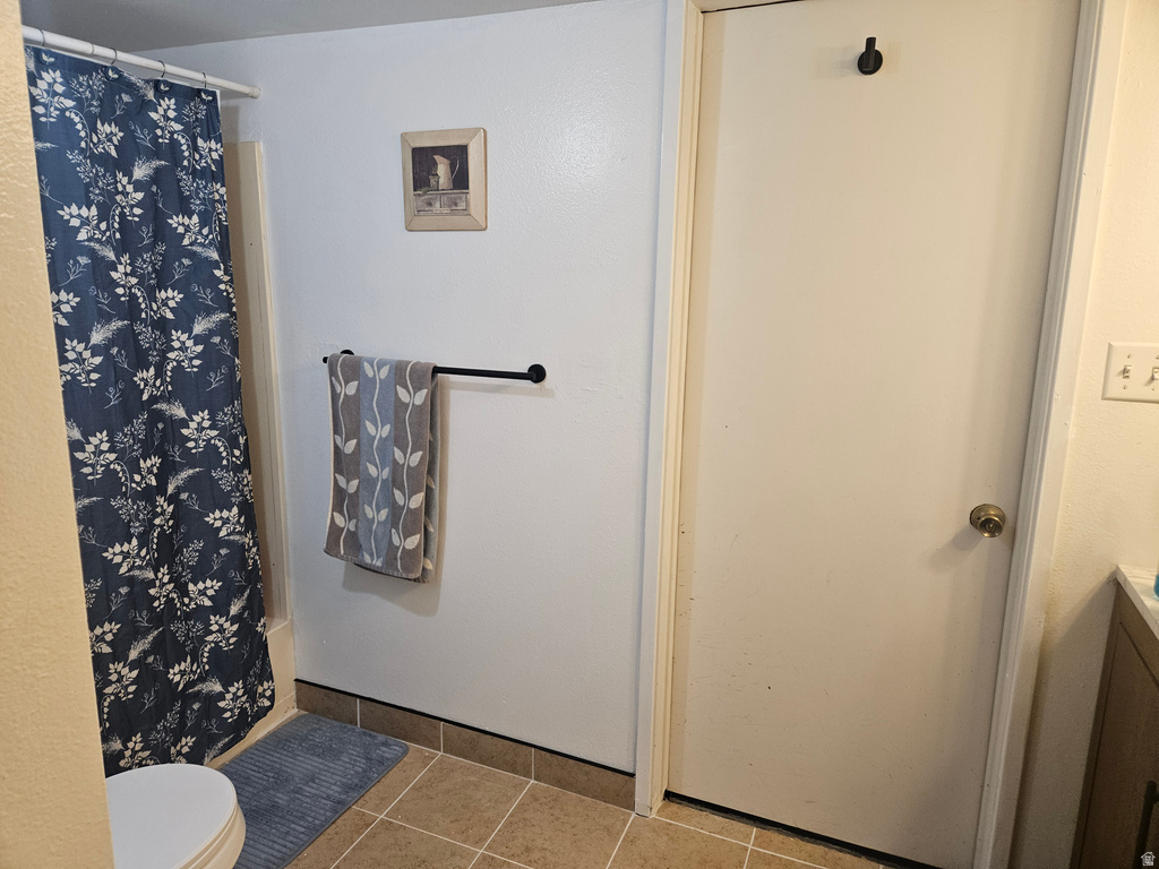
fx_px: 770
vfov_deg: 58.9
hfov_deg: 73.9
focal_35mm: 23
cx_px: 580
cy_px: 434
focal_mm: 5.4
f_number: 1.8
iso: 250
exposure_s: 1/170
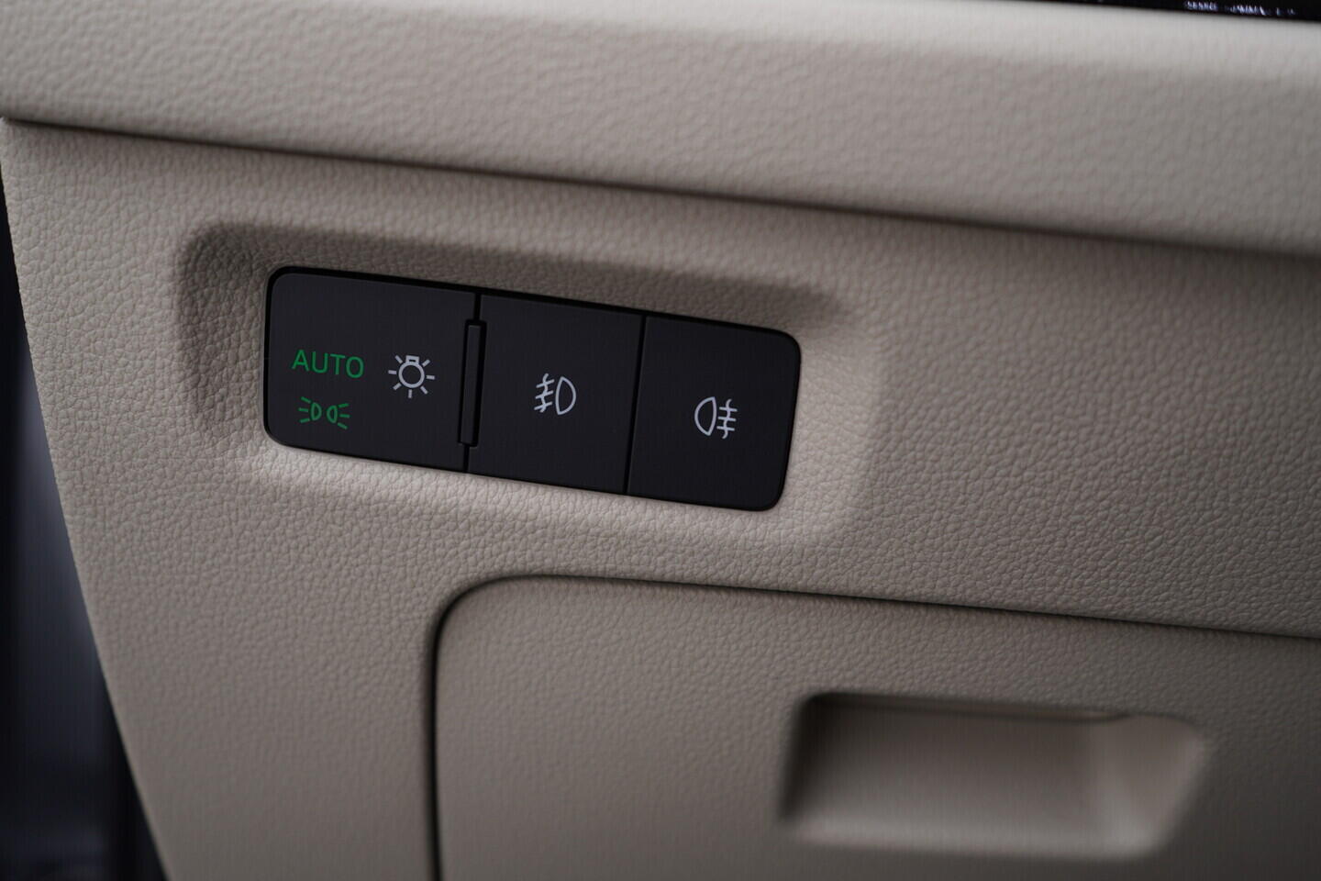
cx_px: 660
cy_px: 440
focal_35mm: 36
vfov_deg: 36.9
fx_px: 1321
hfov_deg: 53.1
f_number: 3.2
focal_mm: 24
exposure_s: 1/50
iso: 125
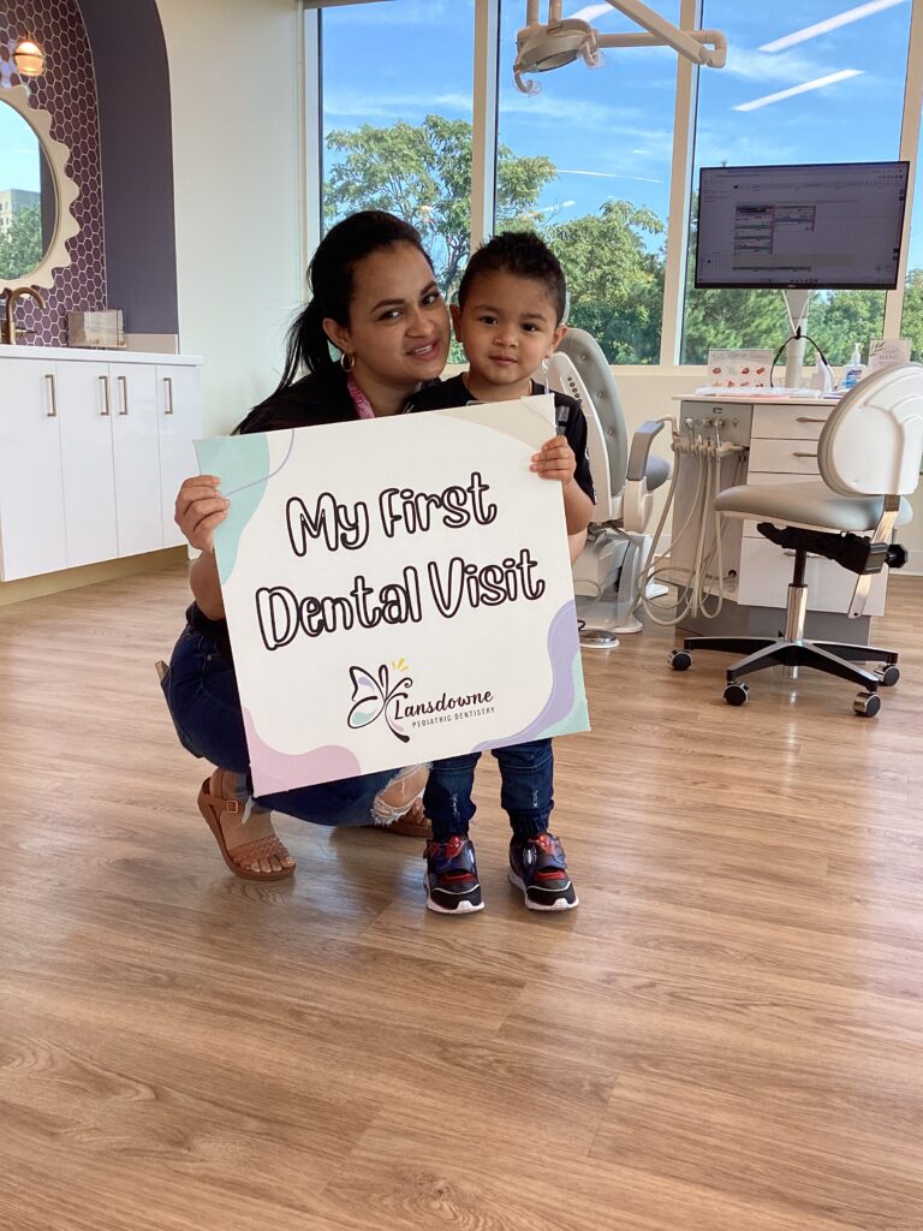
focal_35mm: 31
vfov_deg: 58.4
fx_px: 1102
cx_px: 462
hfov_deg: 45.4
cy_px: 616
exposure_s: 1/120
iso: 25
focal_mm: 3.3
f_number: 2.4
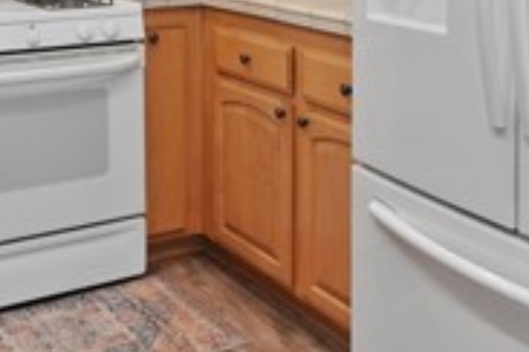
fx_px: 823
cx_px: 142
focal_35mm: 56
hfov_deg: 35.0
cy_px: -91
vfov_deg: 22.0
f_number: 4
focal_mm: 16
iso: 640
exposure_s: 1/15
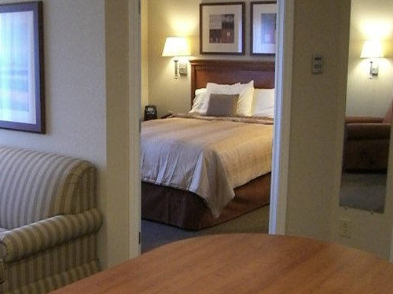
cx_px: 129
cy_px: 169
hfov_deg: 34.6
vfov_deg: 26.5
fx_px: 624
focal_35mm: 55
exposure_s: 1/50
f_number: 2.7
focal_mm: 6.2
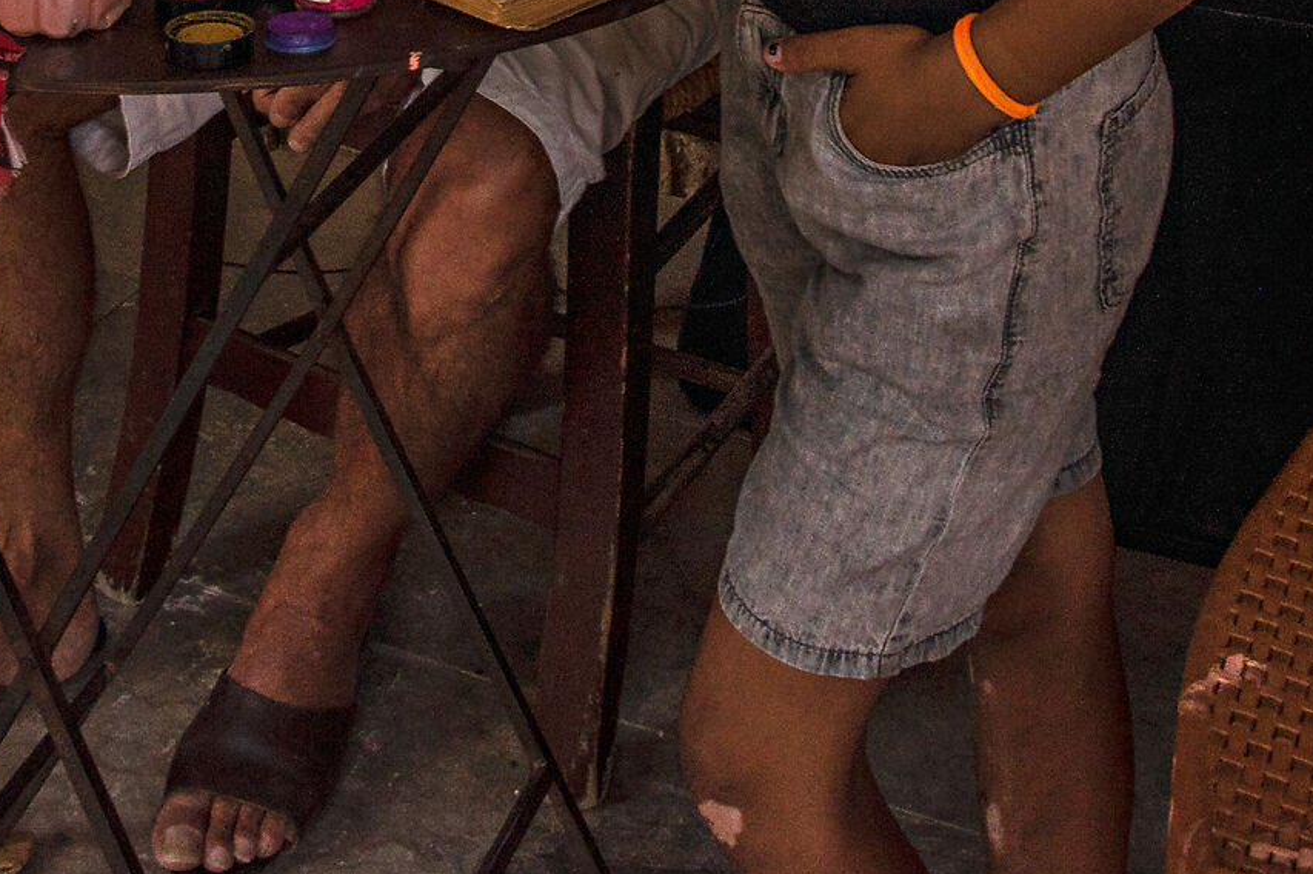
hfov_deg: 26.6
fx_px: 2771
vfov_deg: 17.0
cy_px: -229
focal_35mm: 76
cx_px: 593
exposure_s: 1/50
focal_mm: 18
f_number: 10
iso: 100
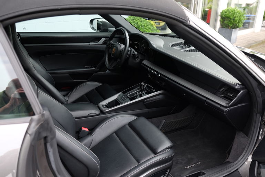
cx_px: 132
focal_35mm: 32
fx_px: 236
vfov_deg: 41.1
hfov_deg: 58.7
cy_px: 88
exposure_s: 1/60
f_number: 3.6
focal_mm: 21.4
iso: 500
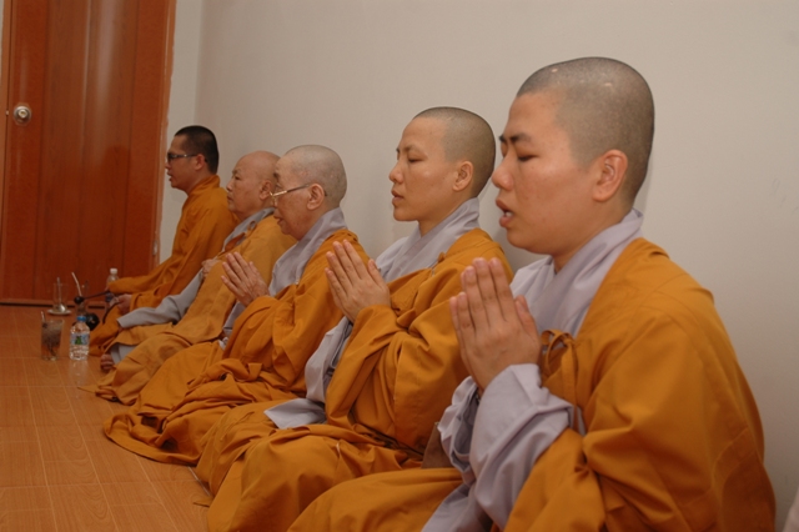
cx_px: 400
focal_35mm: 44
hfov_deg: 45.0
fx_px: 965
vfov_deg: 30.8
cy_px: 266
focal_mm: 29
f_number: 4
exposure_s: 1/60
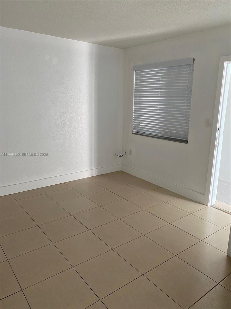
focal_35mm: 26
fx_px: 231
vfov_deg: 67.3
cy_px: 154
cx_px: 116
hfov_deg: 53.1
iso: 125
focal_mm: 4.25
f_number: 1.8
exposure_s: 1/77
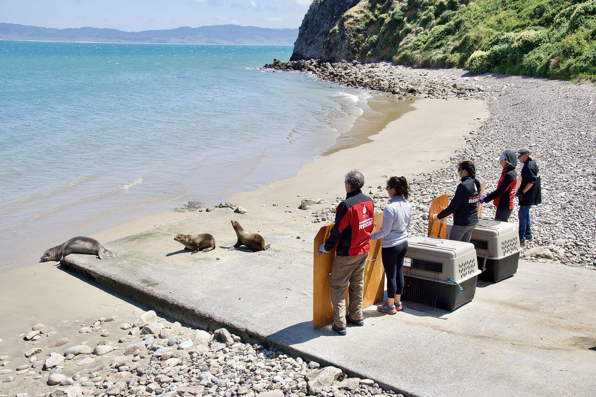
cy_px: 198
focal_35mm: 36
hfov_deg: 53.1
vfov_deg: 36.9
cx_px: 298
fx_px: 596
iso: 100
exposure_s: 1/400
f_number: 7.1
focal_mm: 24
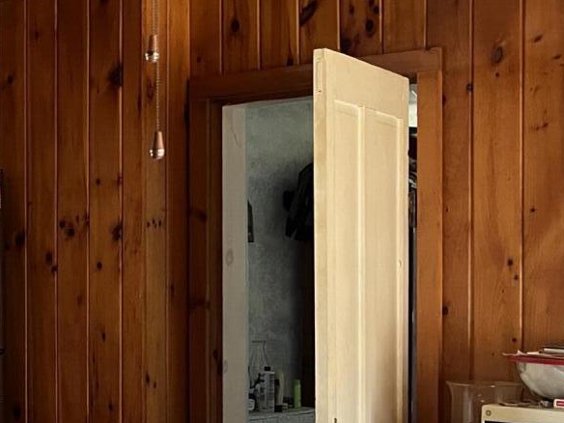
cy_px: 285
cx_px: -89
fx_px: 1450
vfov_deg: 16.6
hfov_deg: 20.7
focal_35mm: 89
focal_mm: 5.1
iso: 200
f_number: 1.6
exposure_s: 1/60
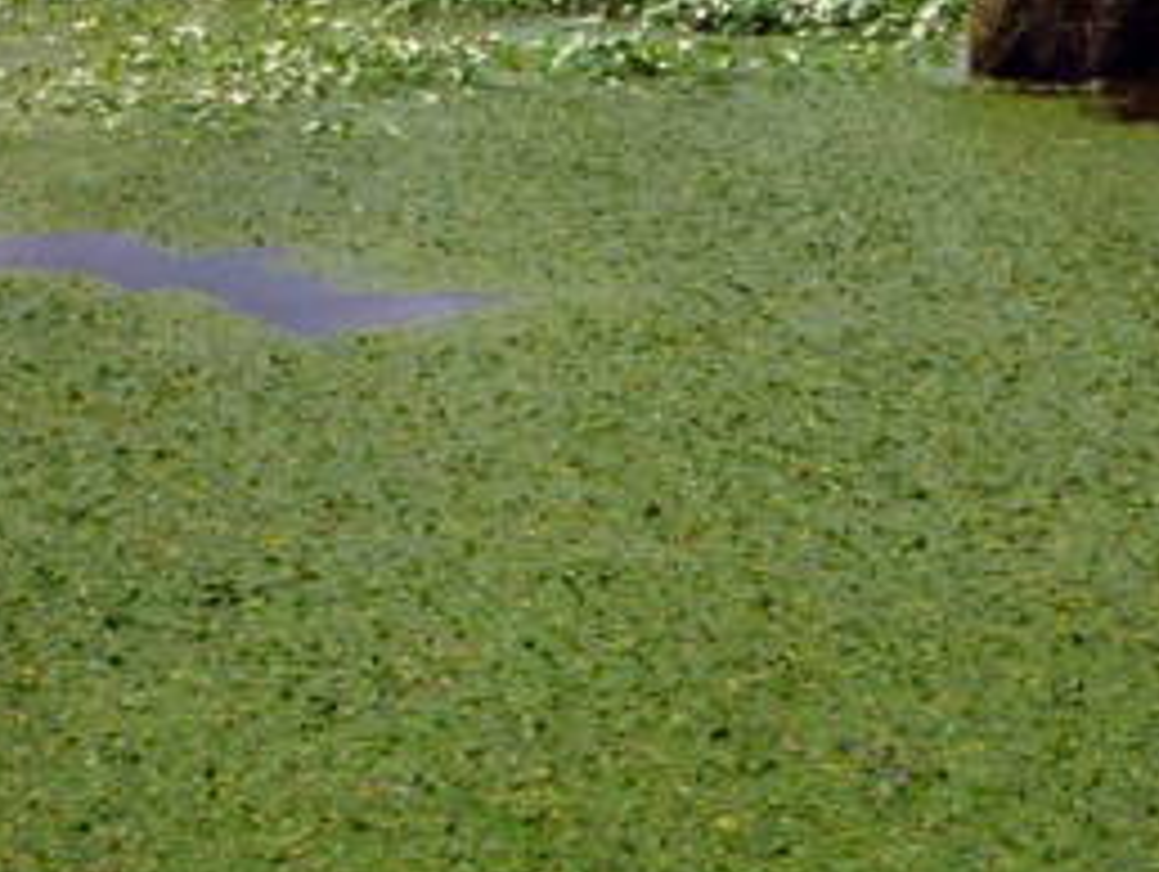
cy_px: 144
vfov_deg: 16.5
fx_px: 2983
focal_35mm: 89
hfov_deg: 21.9
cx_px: 413
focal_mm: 9.1
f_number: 4.7
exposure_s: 1/640
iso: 100
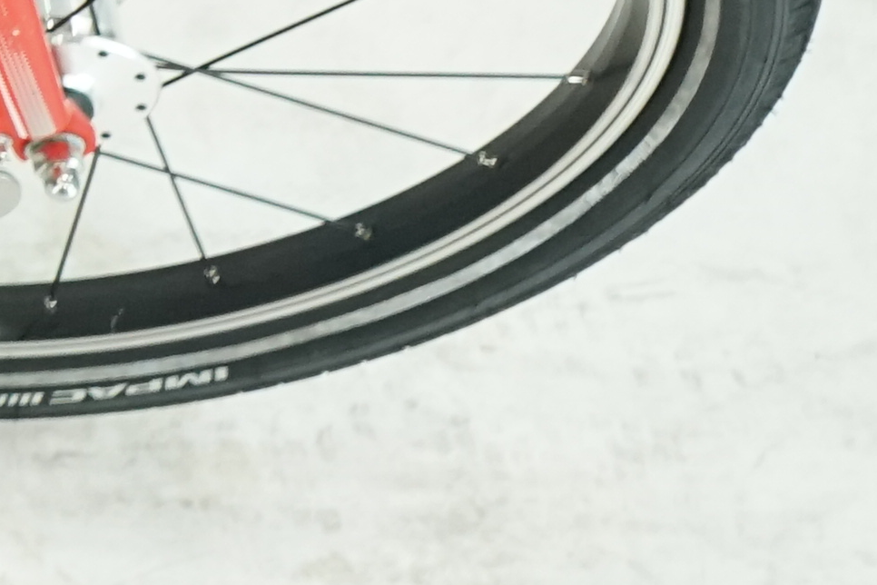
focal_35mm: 174
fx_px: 4239
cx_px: -1438
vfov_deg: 7.4
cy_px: -830
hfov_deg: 9.9
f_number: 5.6
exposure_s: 1/200
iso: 2000
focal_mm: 28
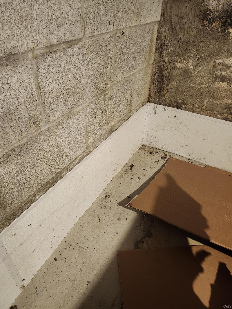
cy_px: 154
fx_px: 206
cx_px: 116
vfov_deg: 73.9
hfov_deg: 58.9
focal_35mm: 23
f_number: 1.8
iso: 640
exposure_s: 1/40
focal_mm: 5.54
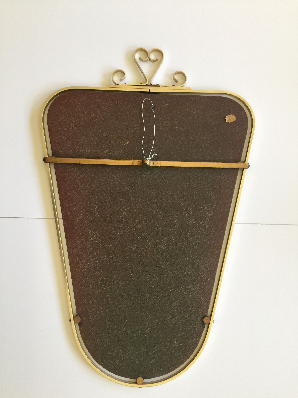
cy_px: 199
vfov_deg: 61.7
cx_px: 149
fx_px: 333
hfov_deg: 48.2
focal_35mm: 29
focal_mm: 4.15
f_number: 2.2
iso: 64
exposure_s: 1/33
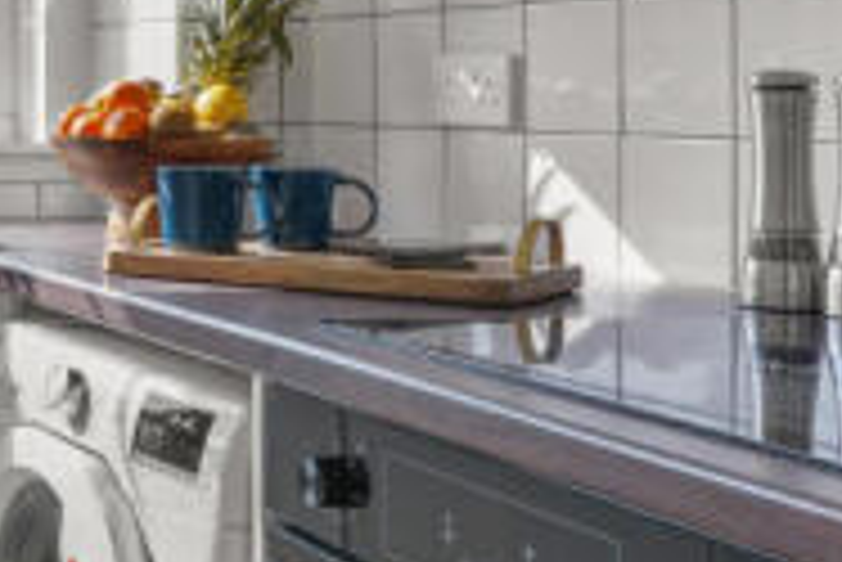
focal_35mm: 70
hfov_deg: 21.4
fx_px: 1638
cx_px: -583
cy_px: 124
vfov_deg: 19.3
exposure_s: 1/40
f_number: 9
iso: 250
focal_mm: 20
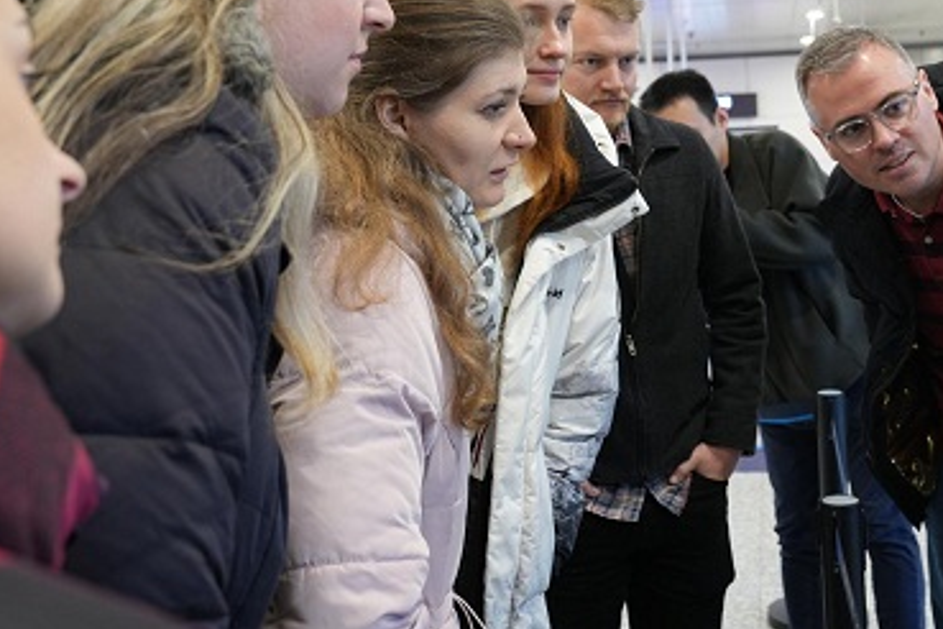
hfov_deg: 44.3
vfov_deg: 29.6
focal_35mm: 44
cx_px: 562
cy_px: 104
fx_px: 1152
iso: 800
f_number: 4.5
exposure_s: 1/30
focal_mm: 25
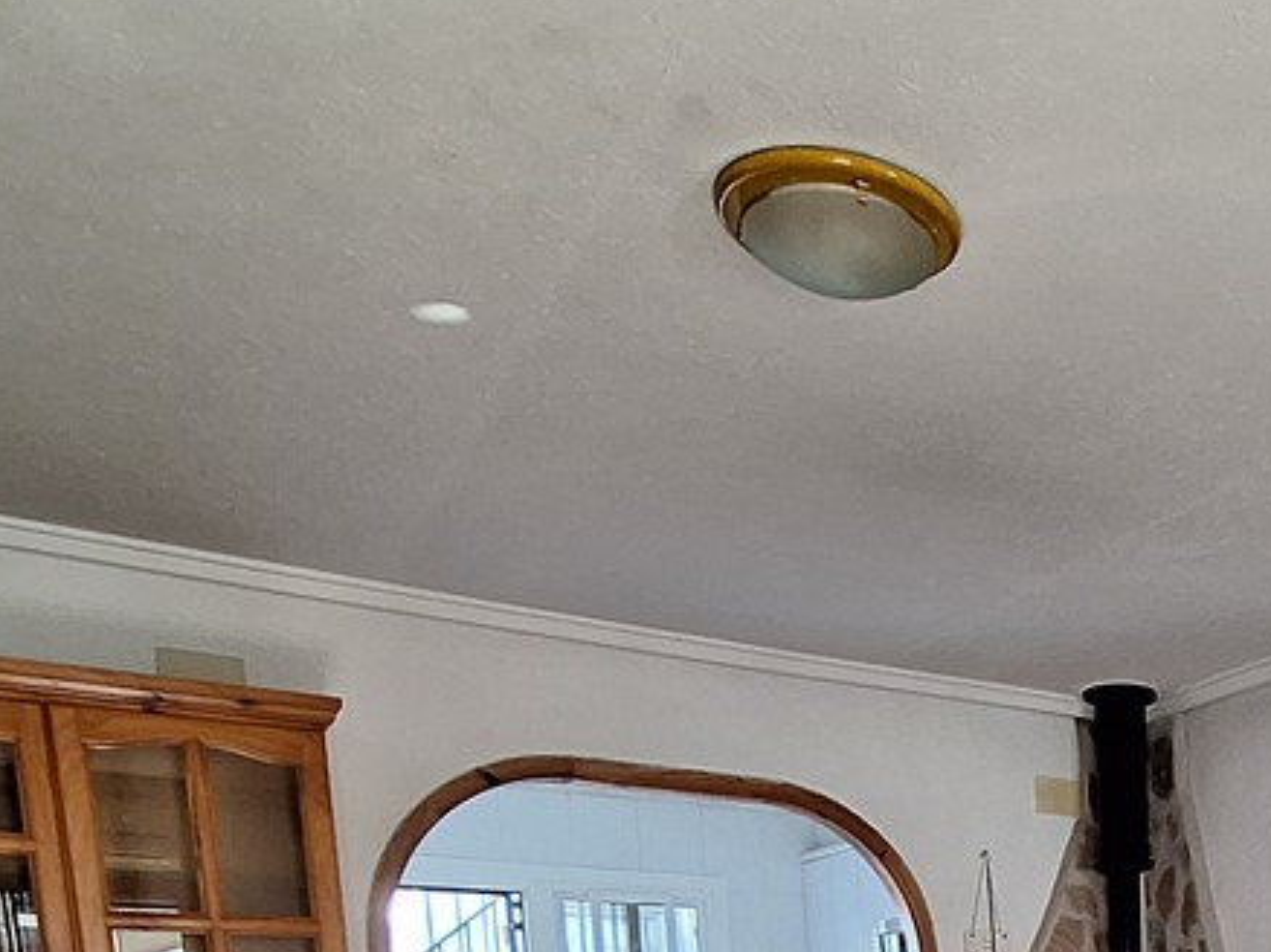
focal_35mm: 38
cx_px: 1312
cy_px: 1280
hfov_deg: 41.6
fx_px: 1394
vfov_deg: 29.3
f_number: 2.2
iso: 160
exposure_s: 1/50
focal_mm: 1.74
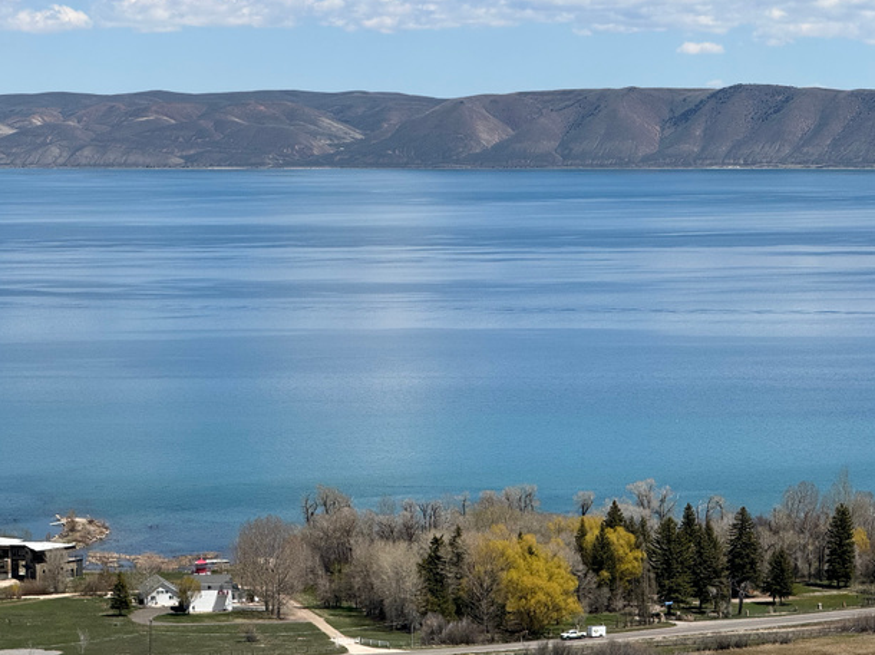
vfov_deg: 11.8
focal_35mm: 126
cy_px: 314
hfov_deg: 15.6
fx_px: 3184
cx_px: 446
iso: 50
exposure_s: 1/2525
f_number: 2.8
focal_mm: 15.66
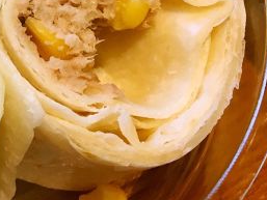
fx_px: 610
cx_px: -60
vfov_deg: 18.3
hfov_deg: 22.6
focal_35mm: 79
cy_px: 9
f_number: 2.2
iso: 80
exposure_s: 1/33
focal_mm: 4.15
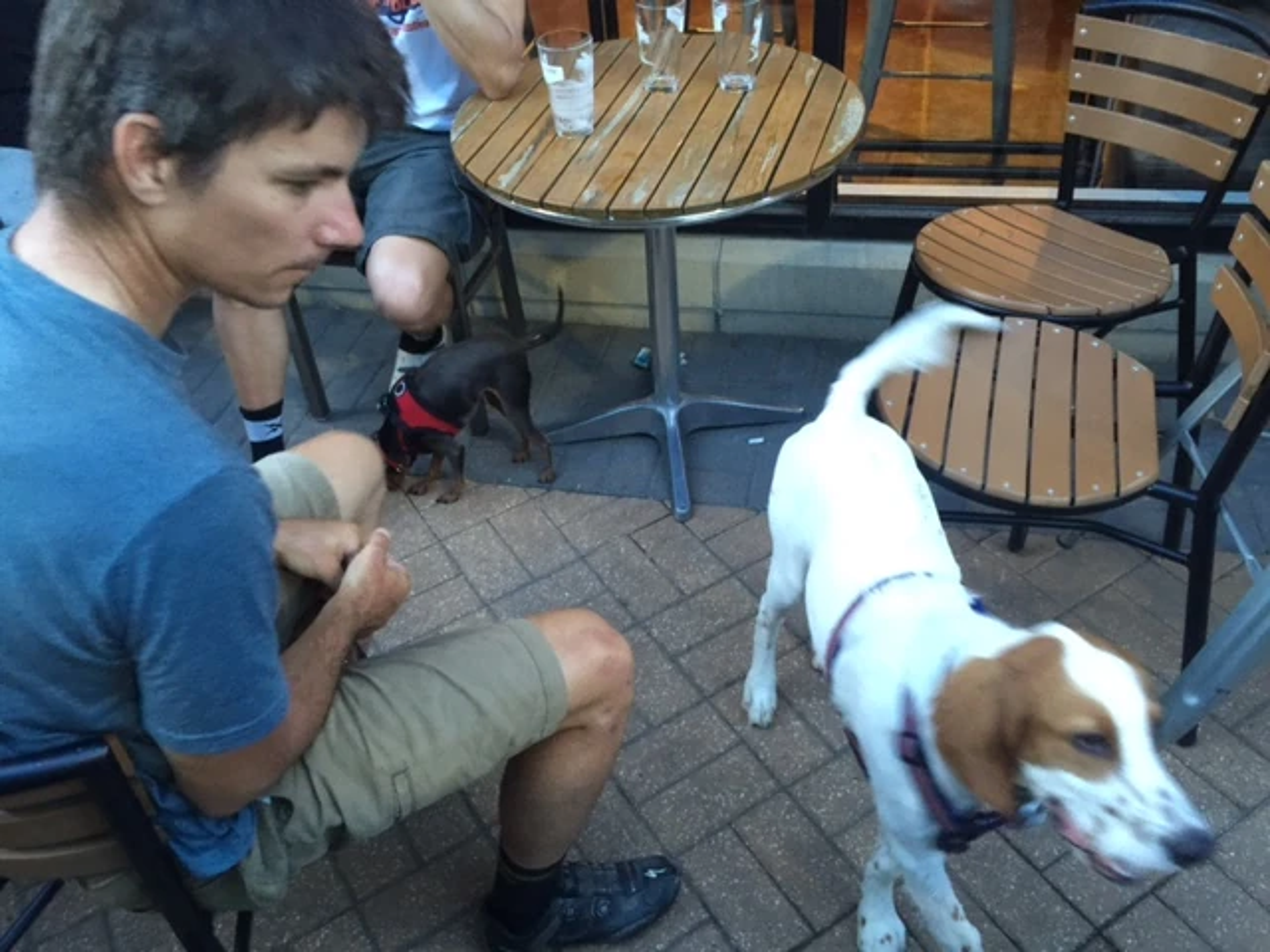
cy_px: 476
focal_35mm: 29
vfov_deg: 48.2
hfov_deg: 61.7
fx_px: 1064
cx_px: 635
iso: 64
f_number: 2.2
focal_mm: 4.15
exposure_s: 1/4
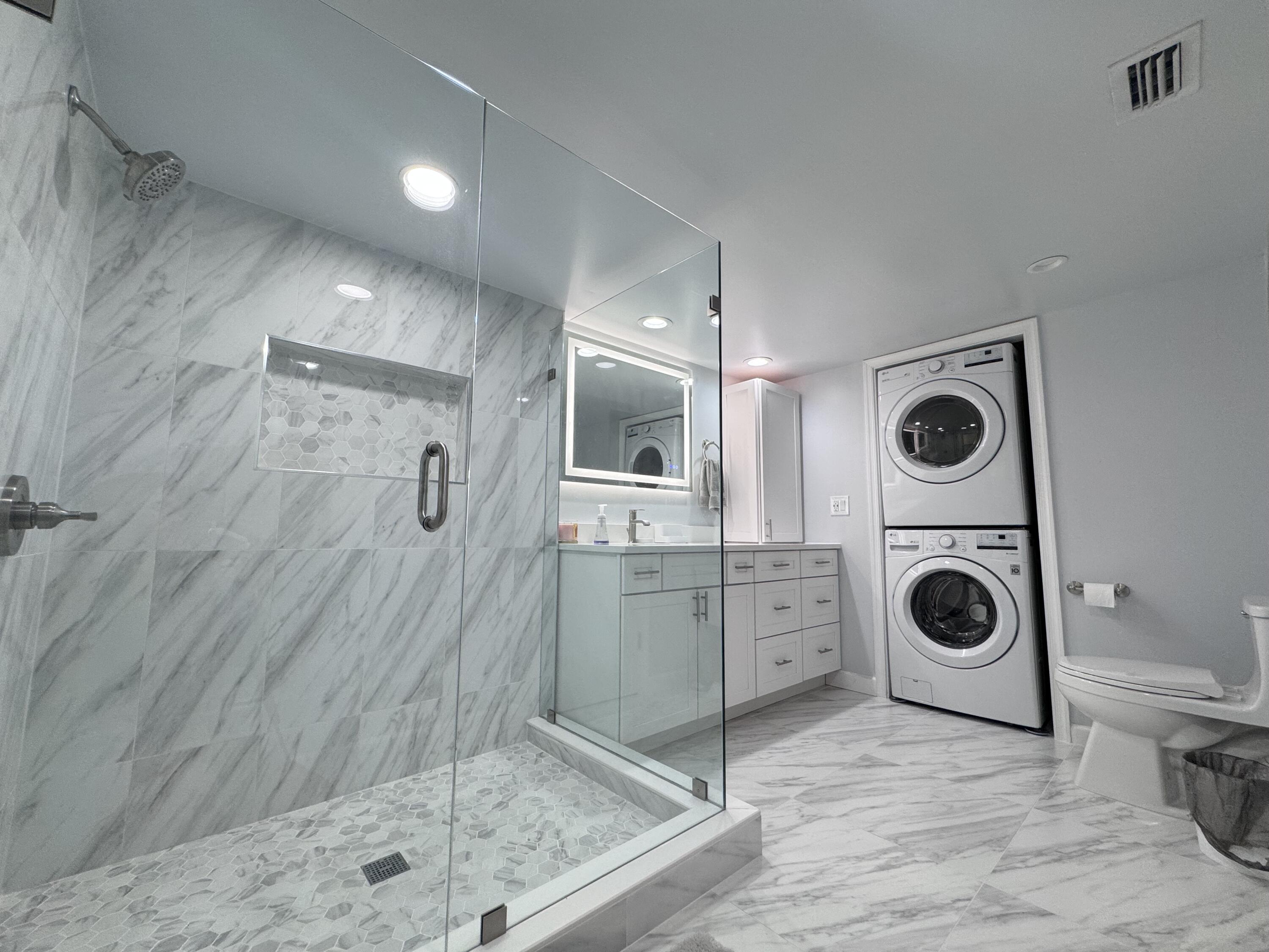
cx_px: 634
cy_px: 476
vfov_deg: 85.7
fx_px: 513
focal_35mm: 14
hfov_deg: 102.1
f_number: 2.2
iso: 125
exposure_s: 1/120
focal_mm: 2.22
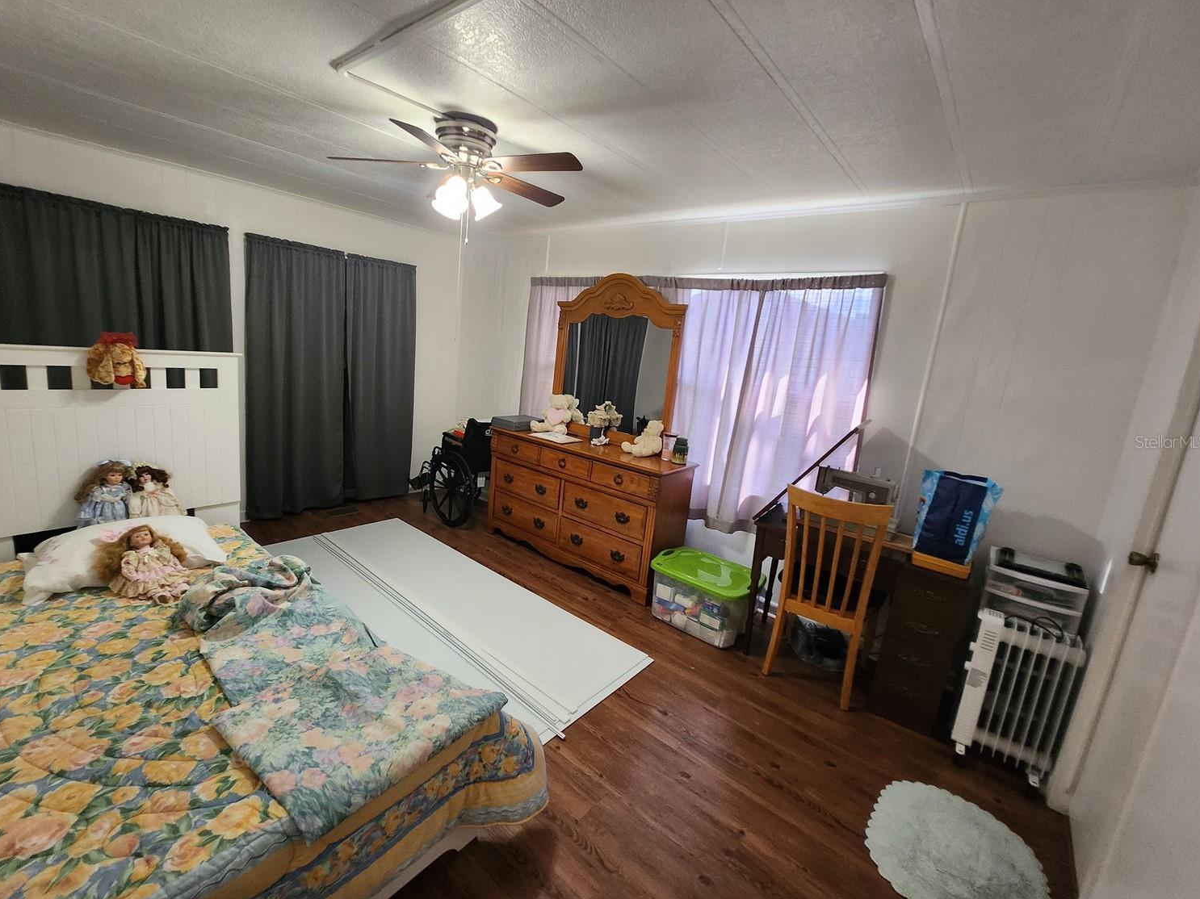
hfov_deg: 102.0
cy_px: 441
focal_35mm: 14
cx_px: 565
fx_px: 485
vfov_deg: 85.6
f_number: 2.2
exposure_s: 1/60
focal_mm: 1.7
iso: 320
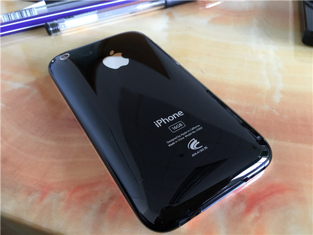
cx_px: 156
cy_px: 118
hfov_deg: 61.7
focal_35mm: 29
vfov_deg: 48.2
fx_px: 262
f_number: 2.2
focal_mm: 4.15
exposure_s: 1/17
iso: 64
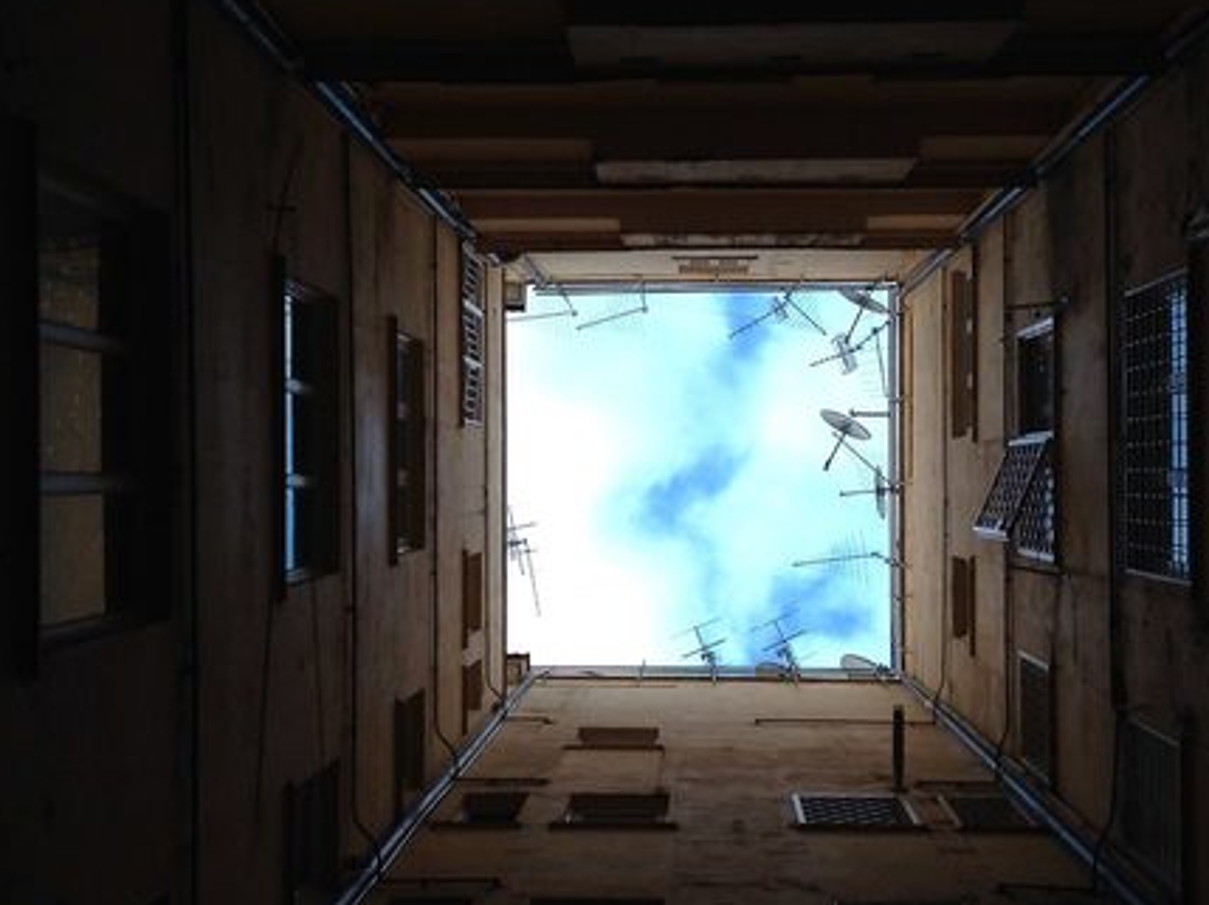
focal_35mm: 49
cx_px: 654
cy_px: 465
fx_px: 1710
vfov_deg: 29.6
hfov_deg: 38.9
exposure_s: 1/120
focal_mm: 4.28
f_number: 2.4
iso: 80
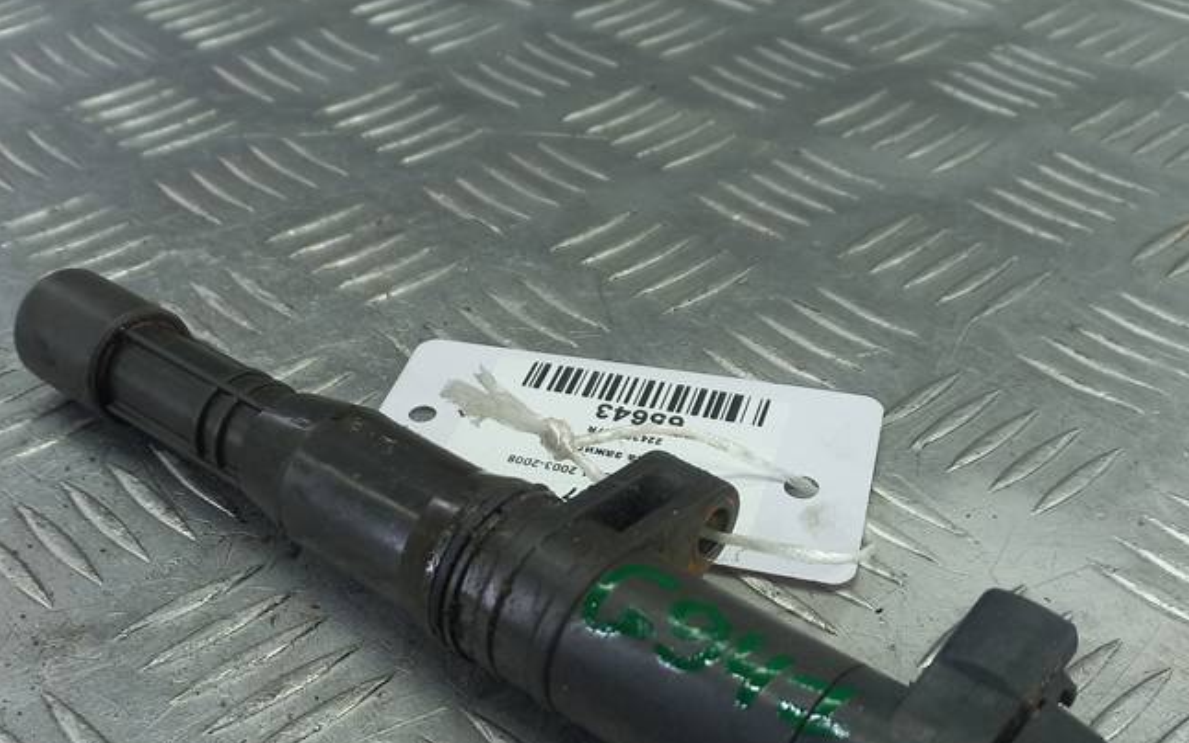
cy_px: 594
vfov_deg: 29.8
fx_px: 1361
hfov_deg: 47.2
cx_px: 571
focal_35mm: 42
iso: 50
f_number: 1.8
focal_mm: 4.6
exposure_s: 1/50
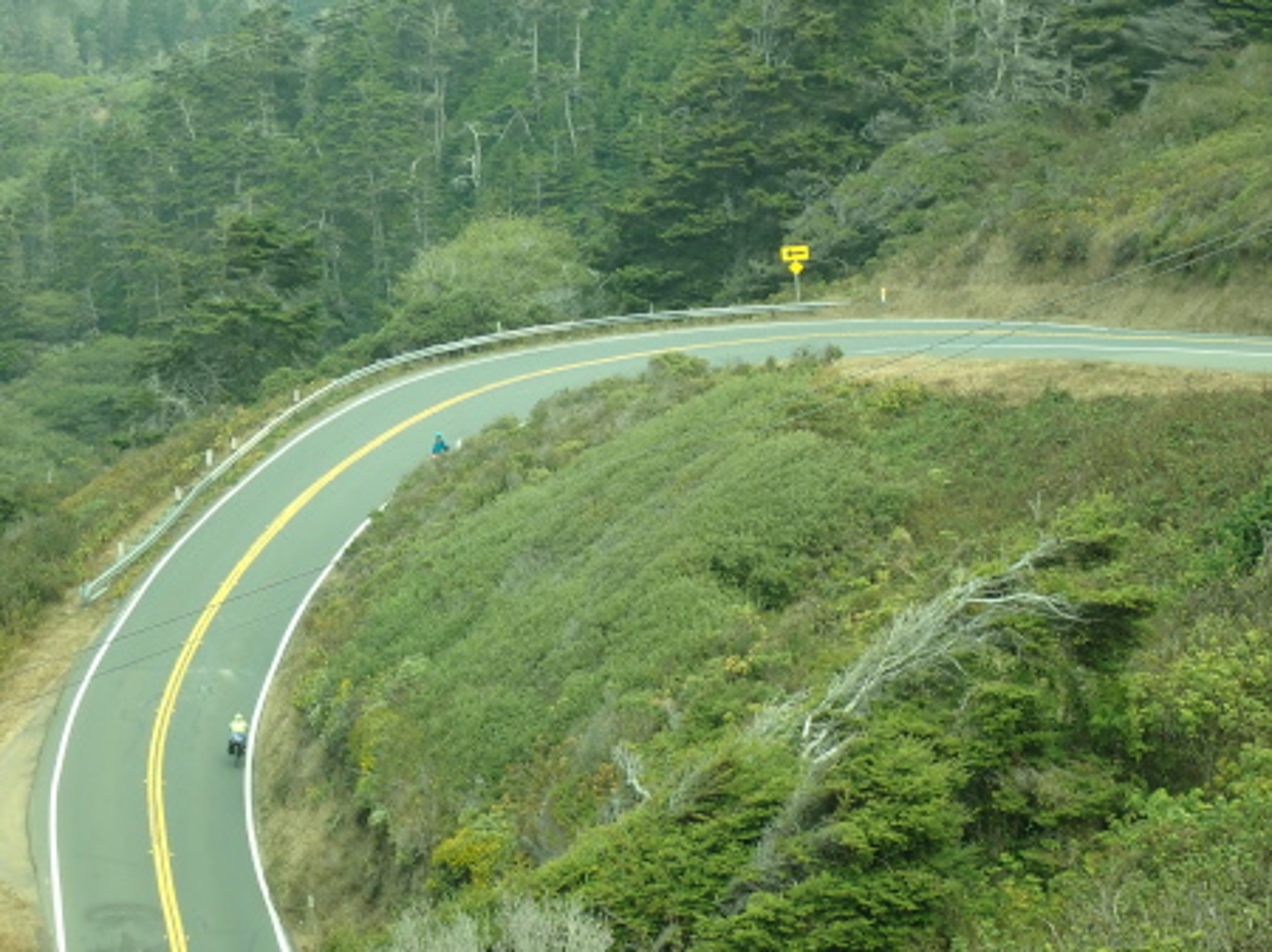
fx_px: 3673
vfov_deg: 14.8
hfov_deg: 19.6
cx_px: 636
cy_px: 476
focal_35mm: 100
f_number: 4.9
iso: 125
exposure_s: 1/200
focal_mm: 18
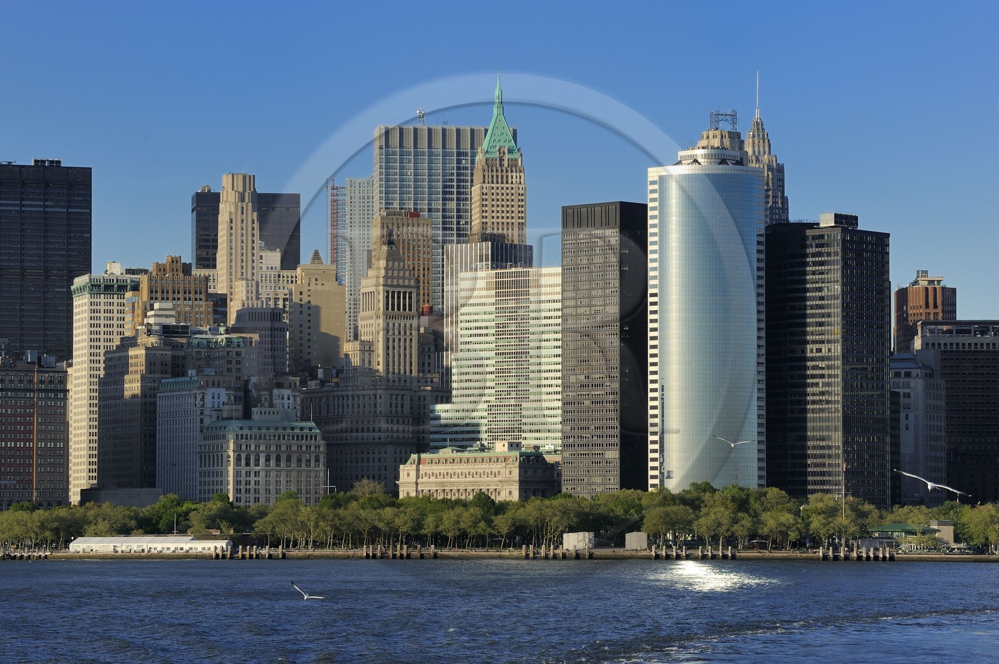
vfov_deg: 11.4
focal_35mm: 120
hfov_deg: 17.1
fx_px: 3327
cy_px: 332
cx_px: 500
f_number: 11
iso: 200
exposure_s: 1/200
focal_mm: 120
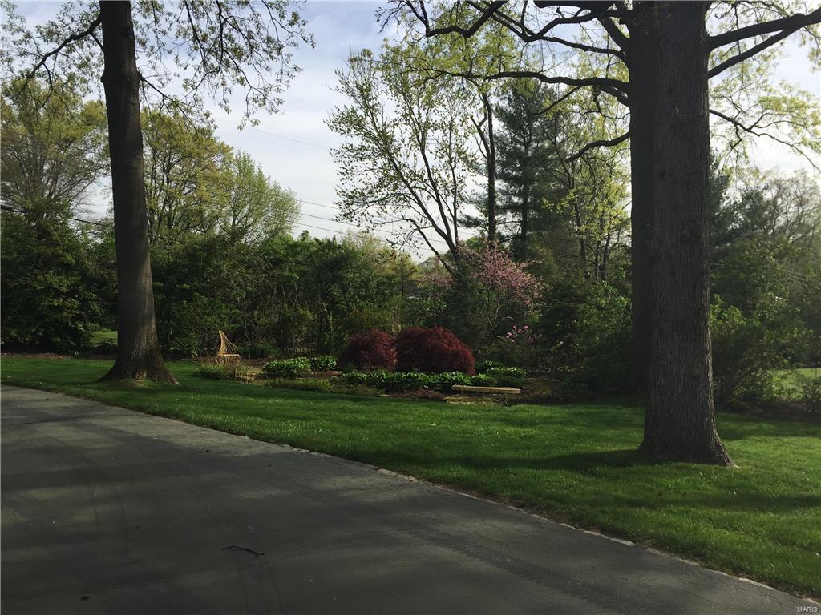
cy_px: 308
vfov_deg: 48.2
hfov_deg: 61.7
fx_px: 688
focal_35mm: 29
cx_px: 410
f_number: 2.2
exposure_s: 1/1582
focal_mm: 4.15
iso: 32
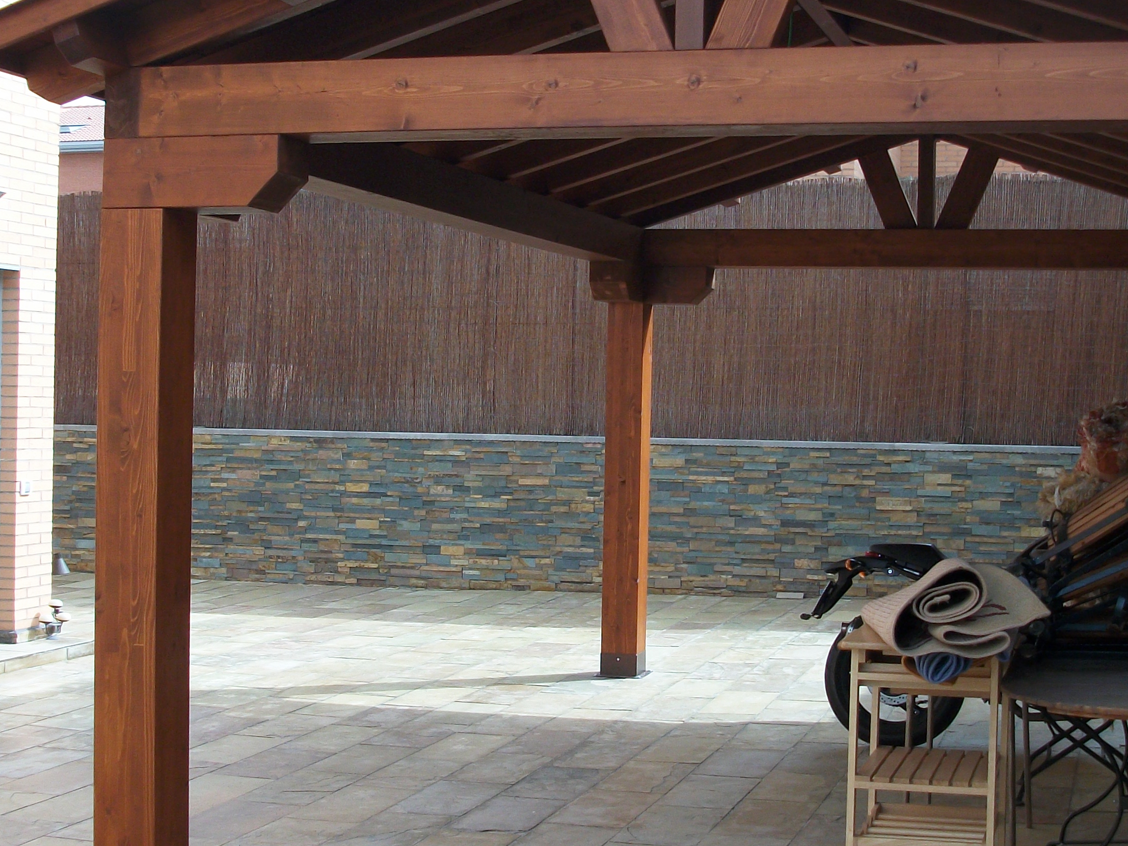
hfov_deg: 34.3
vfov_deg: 26.1
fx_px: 1825
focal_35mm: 56
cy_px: 404
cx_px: 663
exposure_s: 1/442
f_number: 2.9
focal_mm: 5.7
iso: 80
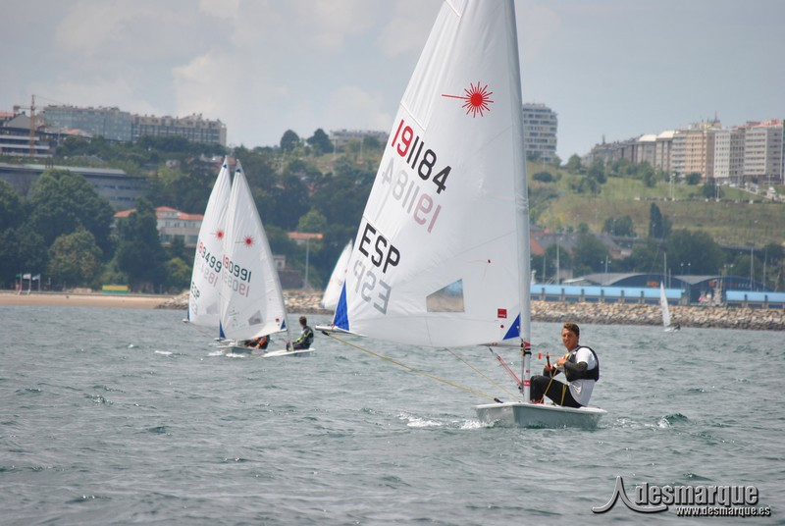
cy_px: 263
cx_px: 392
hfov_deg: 6.9
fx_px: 6551
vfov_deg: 4.6
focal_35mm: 300
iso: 100
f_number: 5.6
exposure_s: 1/500
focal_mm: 200
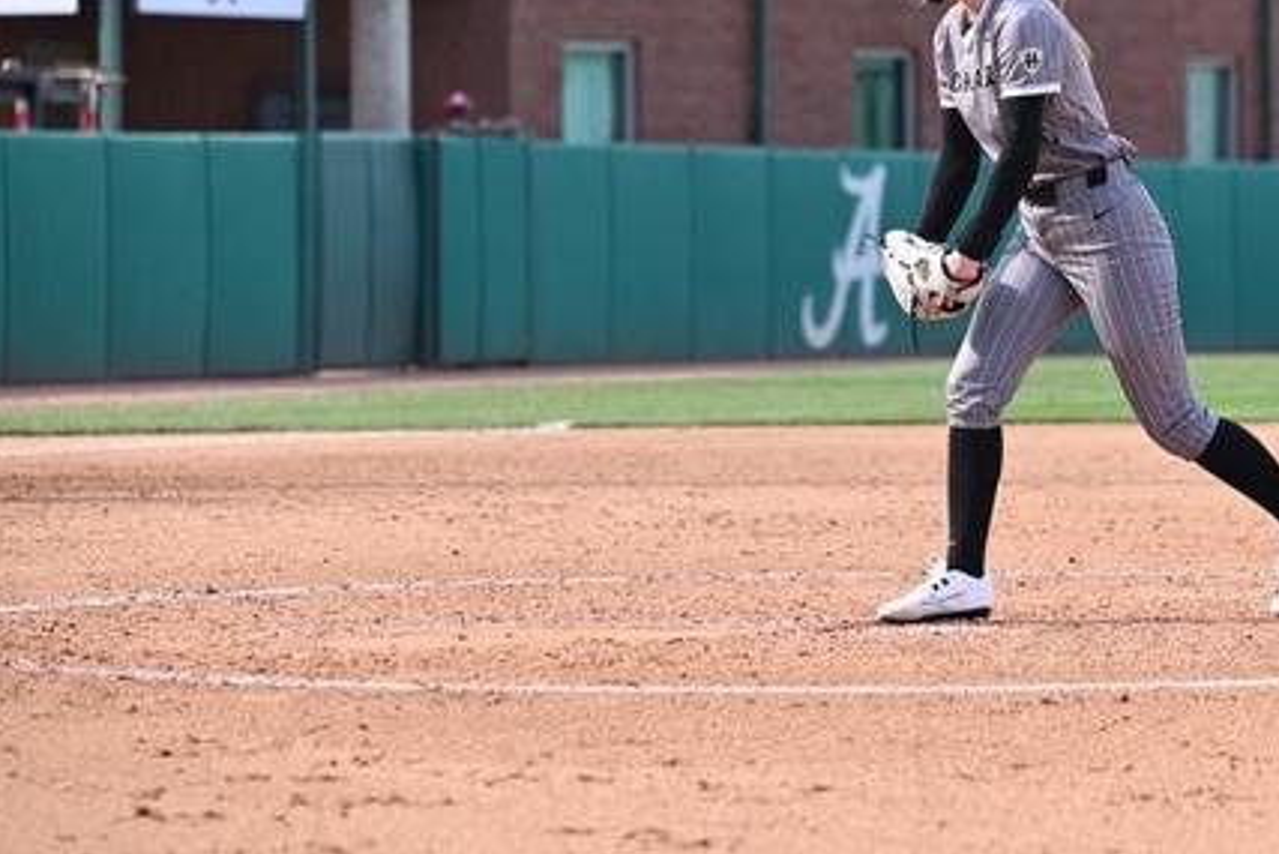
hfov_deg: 9.0
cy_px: 189
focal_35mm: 229
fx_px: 8138
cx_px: 903
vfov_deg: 6.0
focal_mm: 145
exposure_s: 1/1000
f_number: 4
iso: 360
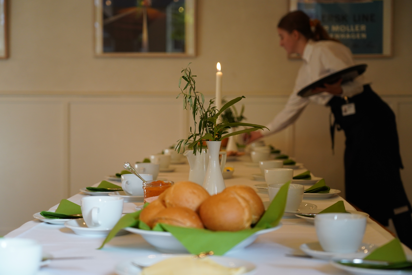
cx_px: 206
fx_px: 755
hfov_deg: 30.5
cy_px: 138
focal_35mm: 66
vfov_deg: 20.6
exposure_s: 1/160
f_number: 4
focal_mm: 66
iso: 2000
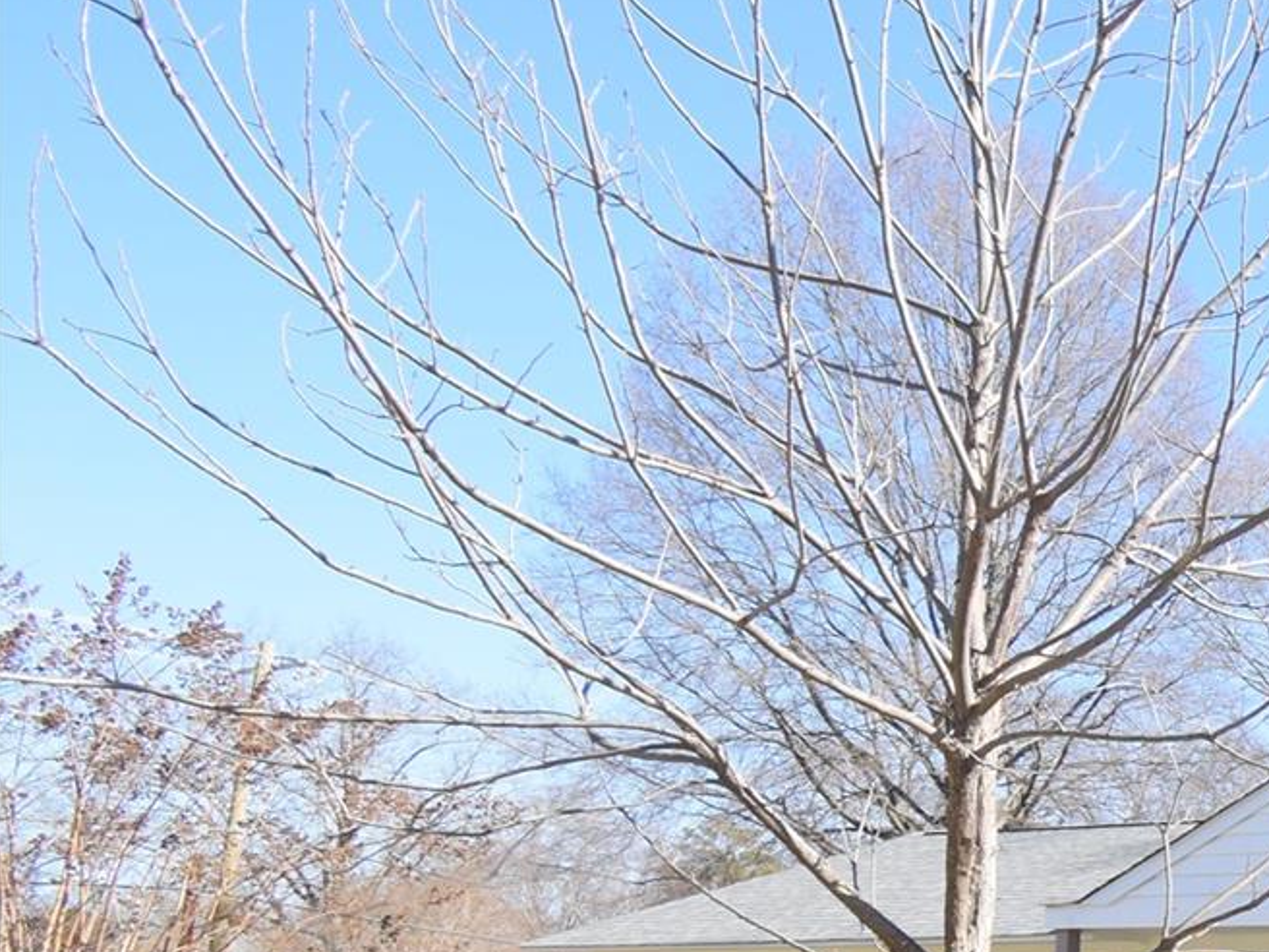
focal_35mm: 45
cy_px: 967
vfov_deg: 29.9
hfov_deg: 27.0
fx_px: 1650
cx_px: 1975
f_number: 6.3
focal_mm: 10
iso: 200
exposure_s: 1/250
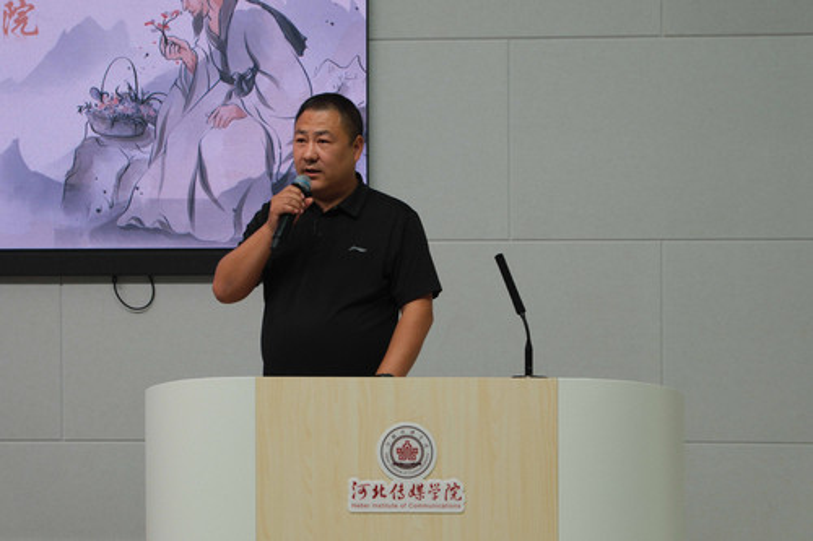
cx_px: 406
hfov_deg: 29.7
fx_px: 1535
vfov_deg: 20.0
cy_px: 270
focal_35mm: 68
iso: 640
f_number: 5.6
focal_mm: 45.5
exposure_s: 1/125
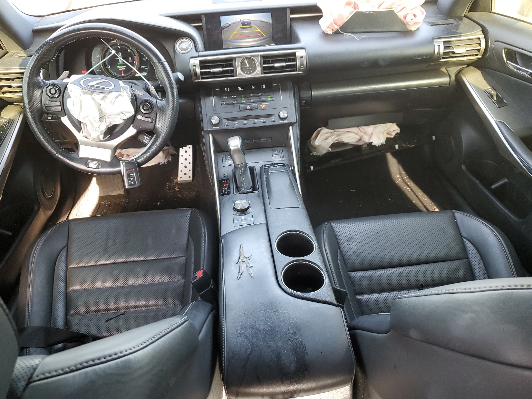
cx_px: 256
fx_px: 415
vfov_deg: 51.4
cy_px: 204
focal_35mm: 27
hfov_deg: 65.3
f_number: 1.5
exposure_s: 1/60.2
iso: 77
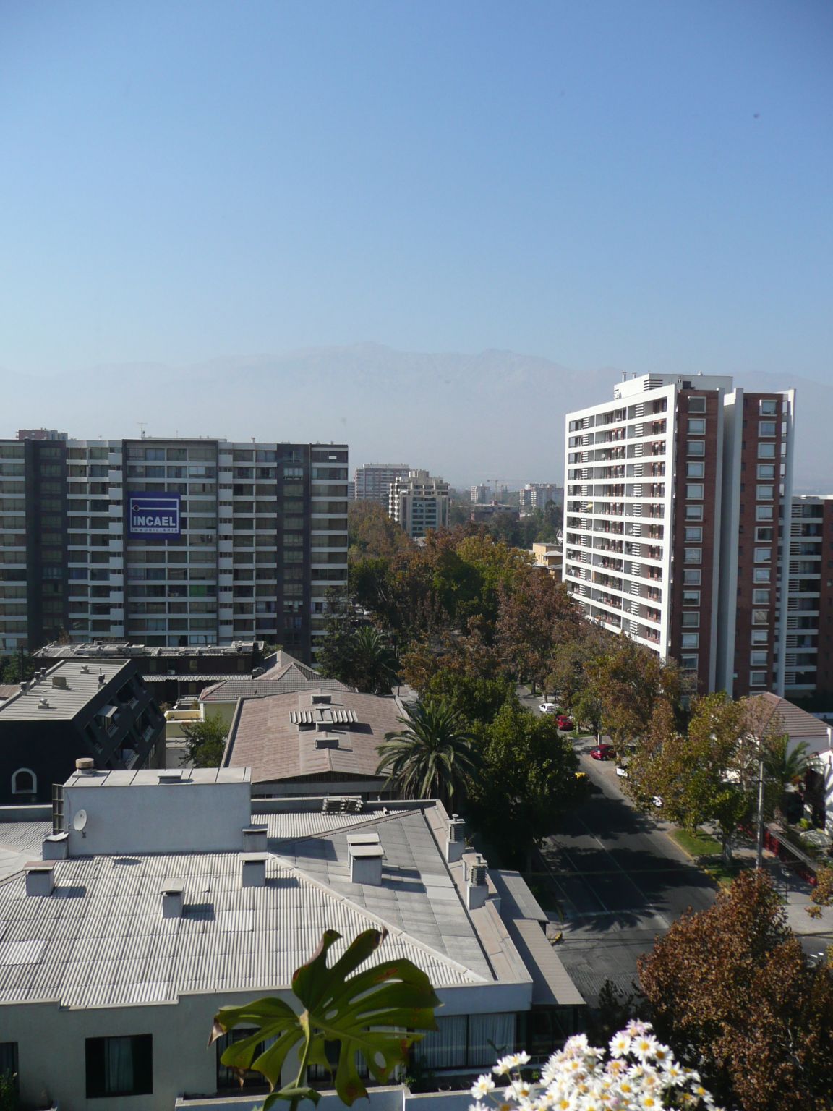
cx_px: 416
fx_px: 898
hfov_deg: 49.7
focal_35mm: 28
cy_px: 556
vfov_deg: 63.4
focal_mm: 4.6
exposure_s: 1/800
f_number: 3.3
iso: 100
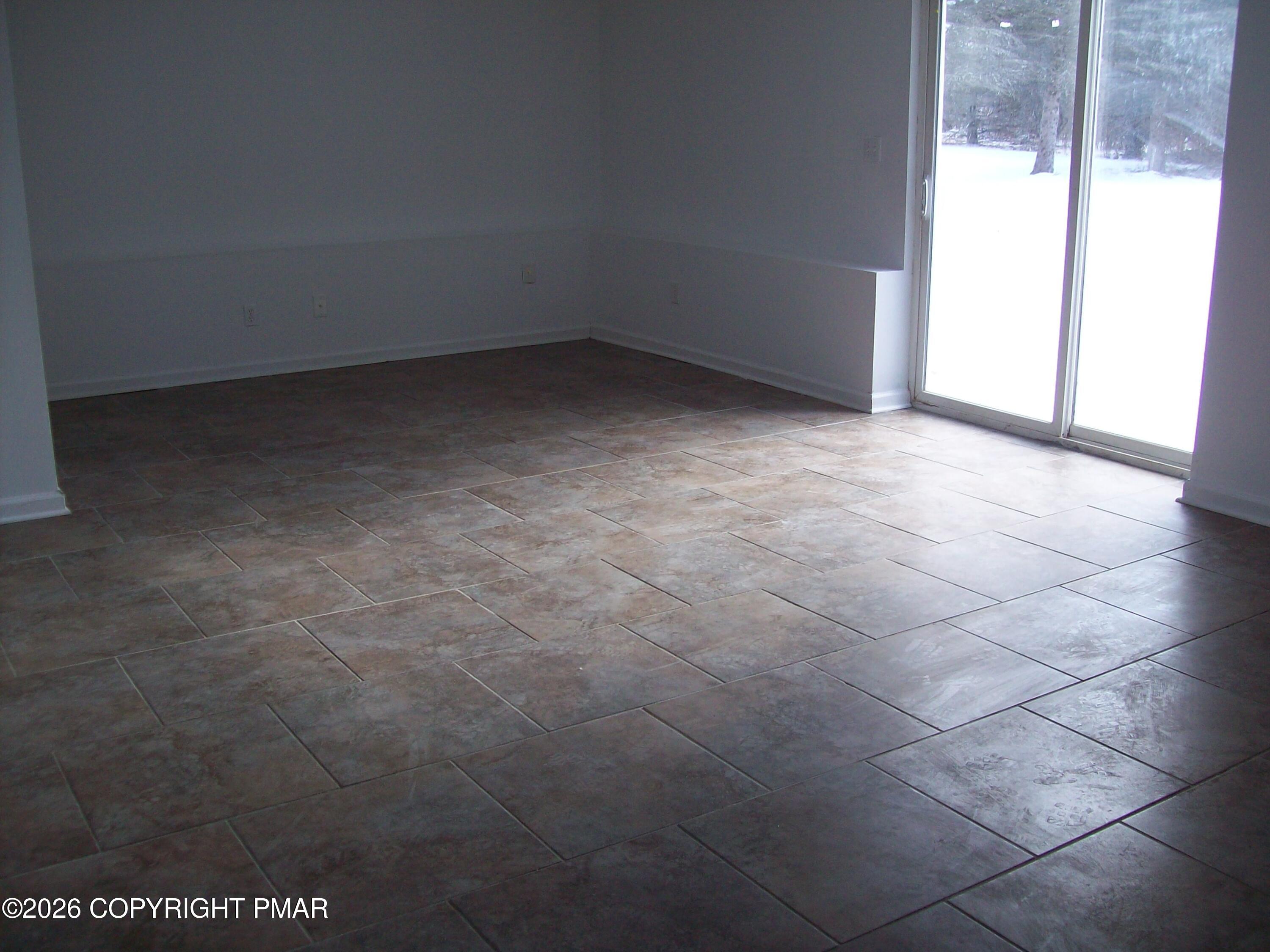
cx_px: 635
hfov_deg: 51.4
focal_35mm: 36
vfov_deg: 39.7
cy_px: 476
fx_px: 1321
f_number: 2.7
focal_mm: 6
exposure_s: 1/107
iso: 80
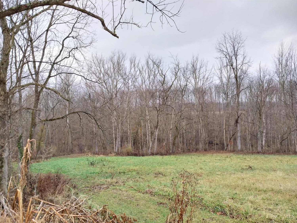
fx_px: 223
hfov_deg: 67.3
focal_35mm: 26
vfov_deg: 53.1
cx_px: 148
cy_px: 112
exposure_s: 1/60.2
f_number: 1.8
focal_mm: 4
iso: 25
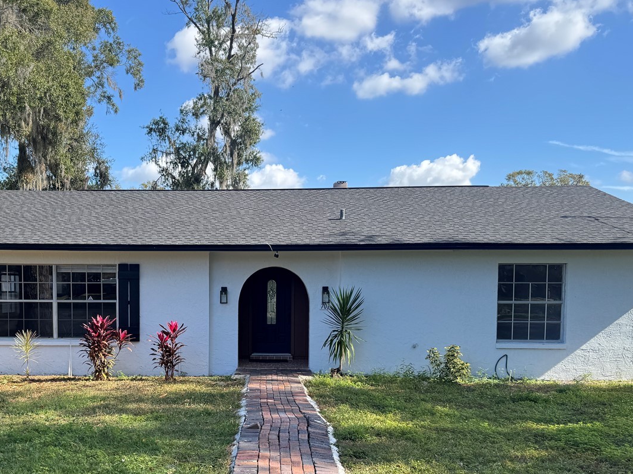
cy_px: 337
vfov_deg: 38.9
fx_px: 658
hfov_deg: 50.7
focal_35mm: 36
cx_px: 224
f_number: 1.78
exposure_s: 1/1285
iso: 80
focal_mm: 6.76
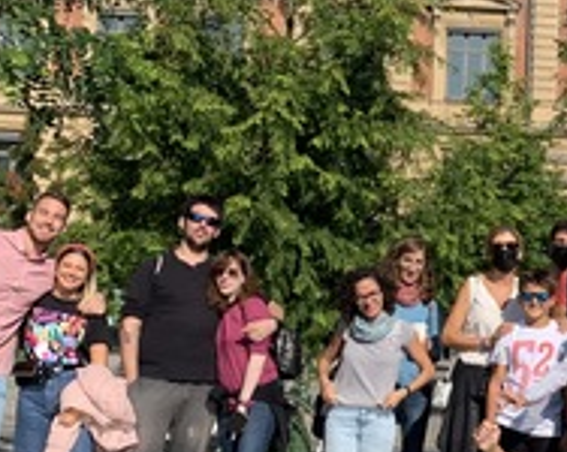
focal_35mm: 84
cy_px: 295
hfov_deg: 21.1
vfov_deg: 18.2
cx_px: 697
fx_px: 1408
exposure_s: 1/2257
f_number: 1.8
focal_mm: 4.25
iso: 25
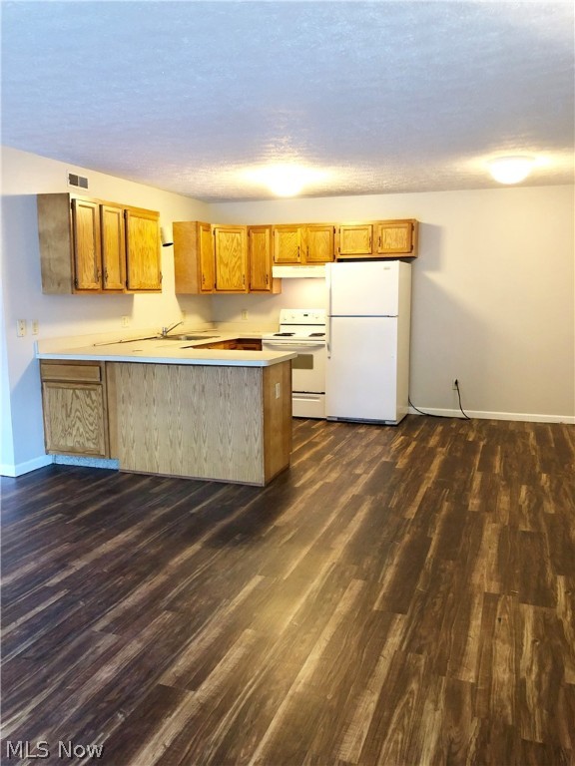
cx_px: 288
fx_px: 620
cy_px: 383
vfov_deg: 63.4
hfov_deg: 49.7
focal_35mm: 28
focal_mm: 3.99
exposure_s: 1/15
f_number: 1.8
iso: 100
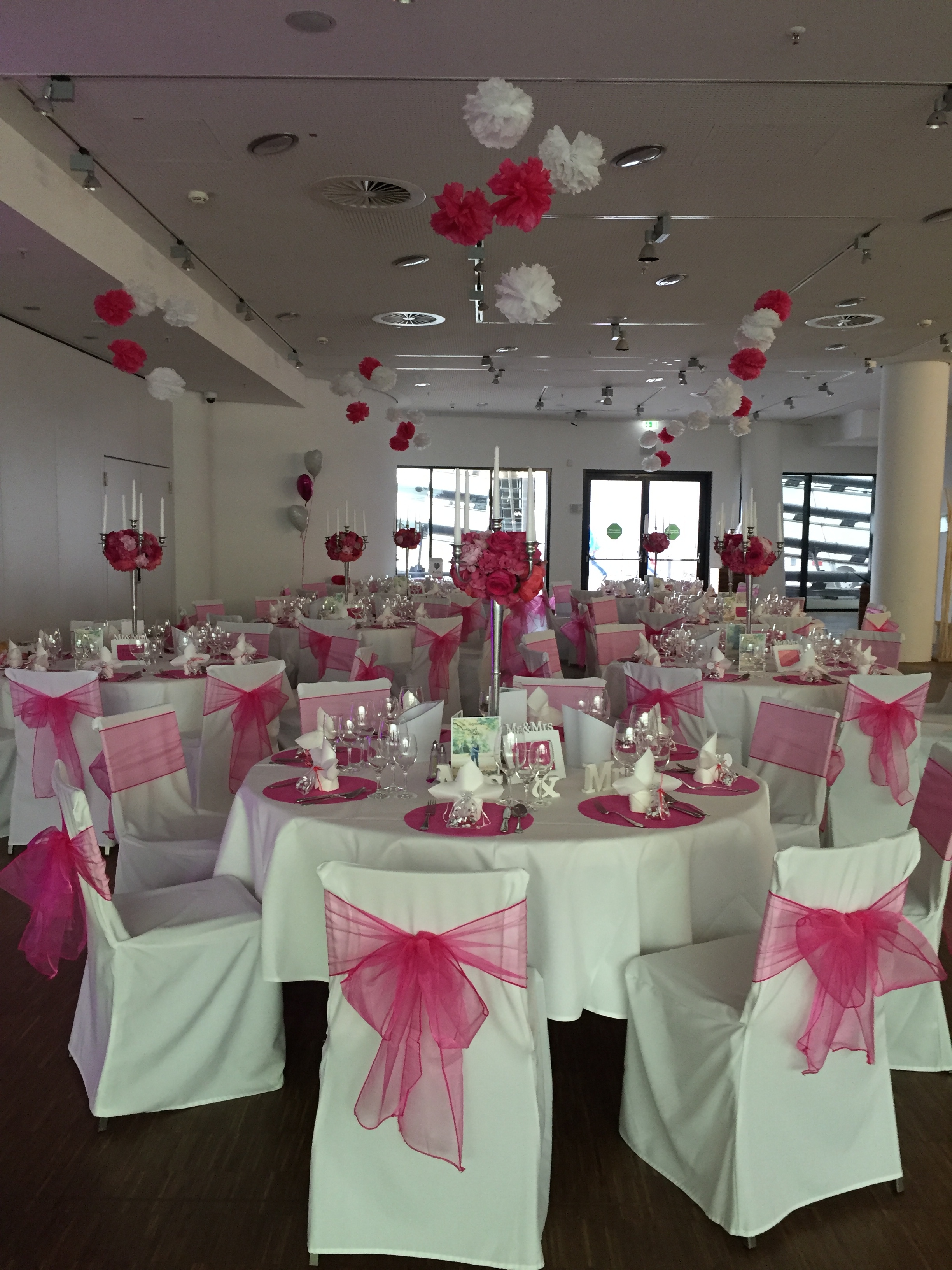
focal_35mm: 29
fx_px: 1063
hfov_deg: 48.2
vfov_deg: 61.7
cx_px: 476
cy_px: 635
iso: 200
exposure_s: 1/33
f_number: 2.2
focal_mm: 4.15
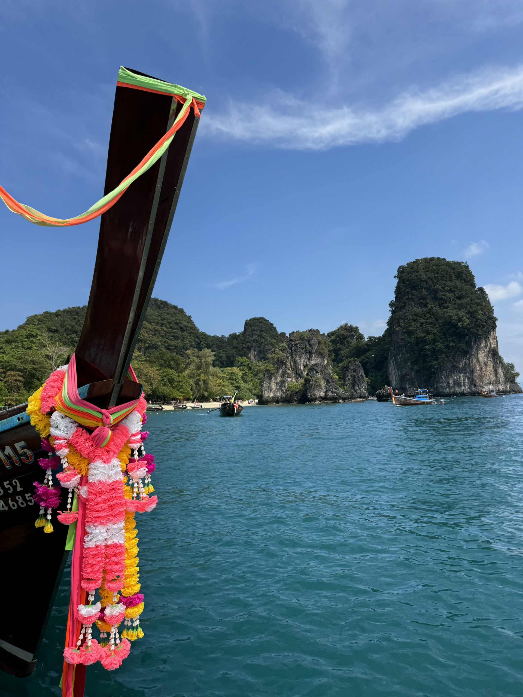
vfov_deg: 71.6
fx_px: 483
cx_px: 262
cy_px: 348
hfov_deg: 56.8
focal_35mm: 24
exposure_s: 1/4950
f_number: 1.78
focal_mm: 6.76
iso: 80
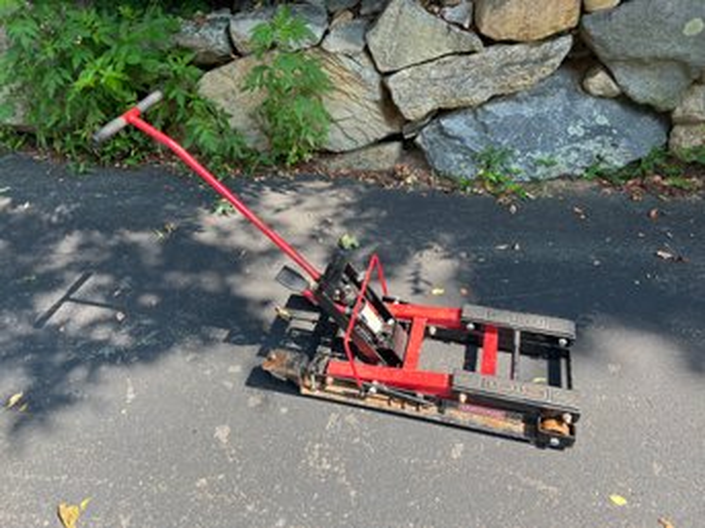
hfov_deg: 67.3
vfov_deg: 53.0
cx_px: 352
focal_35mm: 26
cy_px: 264
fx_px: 529
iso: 50
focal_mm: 5.7
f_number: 1.5
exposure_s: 1/607
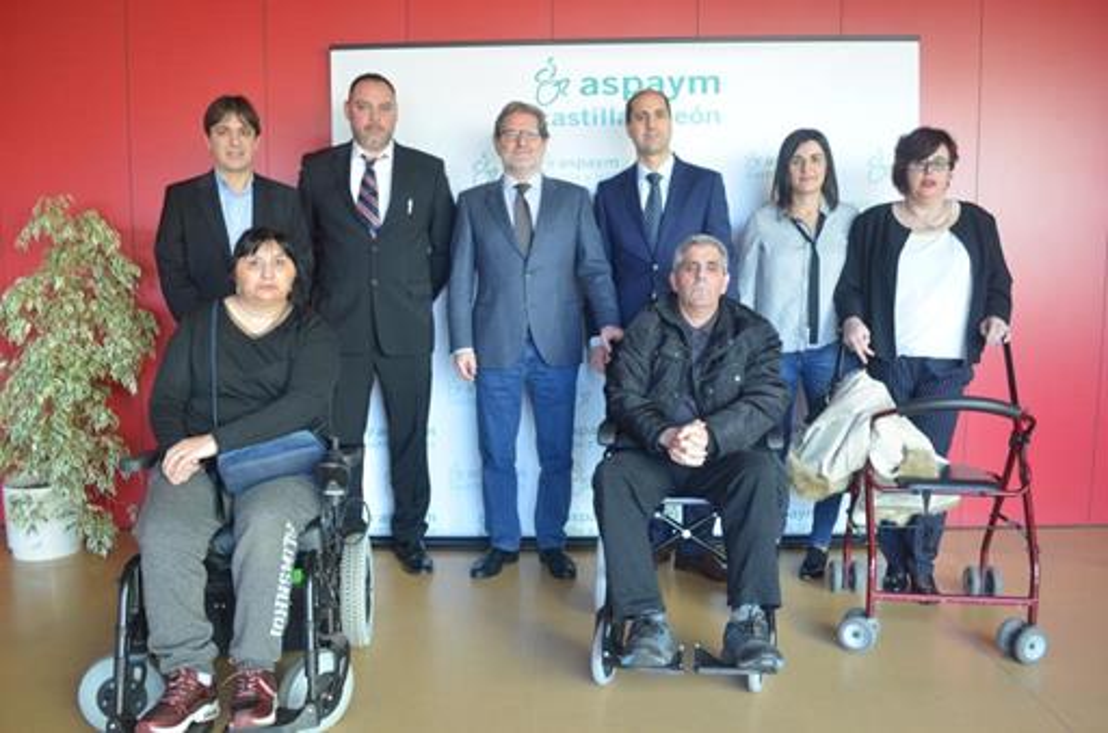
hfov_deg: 67.5
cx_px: 554
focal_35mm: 27
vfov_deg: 47.7
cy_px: 366
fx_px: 829
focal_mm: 18
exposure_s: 1/60
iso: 640
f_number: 4
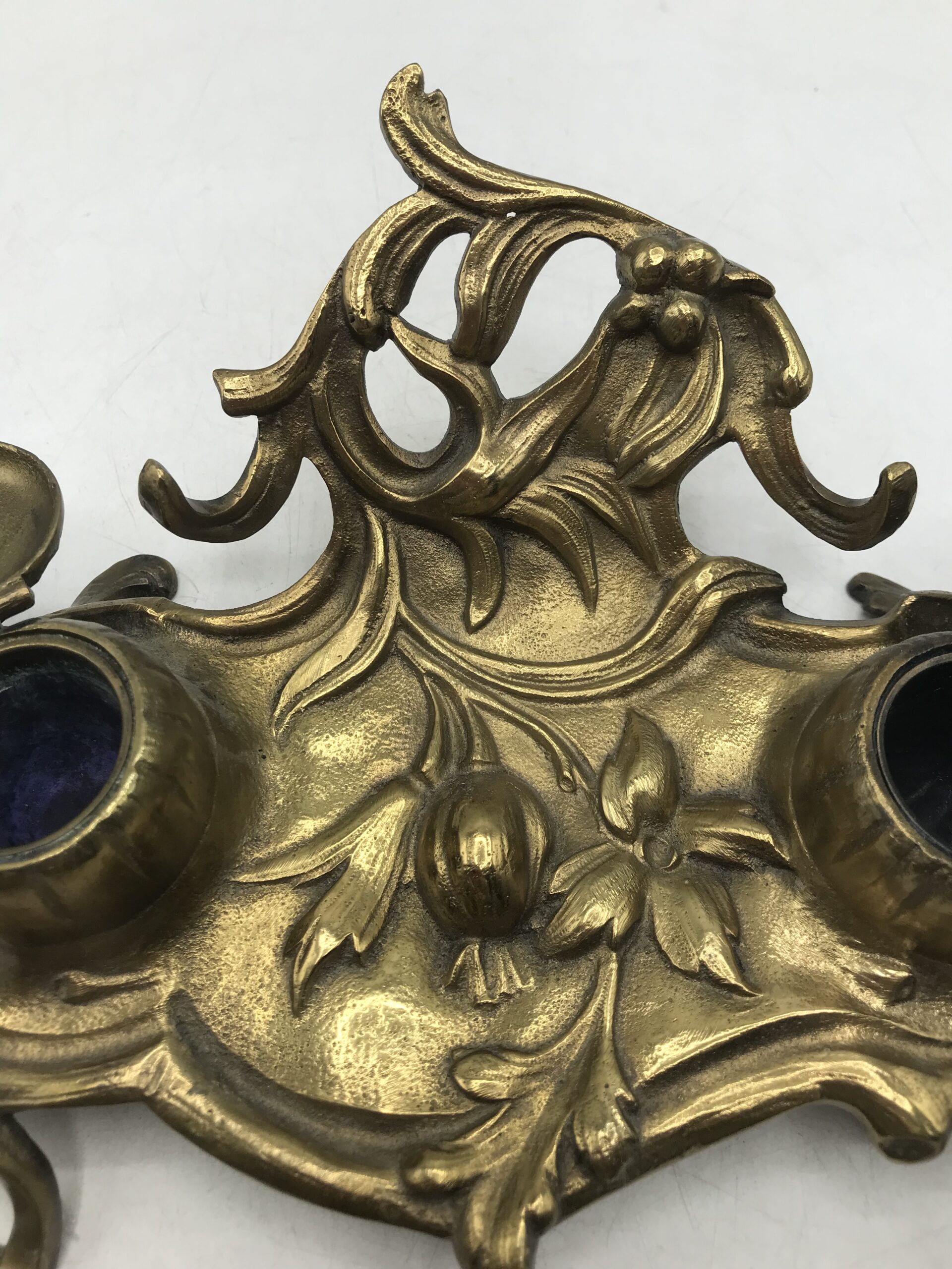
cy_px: 634
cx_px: 476
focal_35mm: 28
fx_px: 1027
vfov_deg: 63.4
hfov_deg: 49.7
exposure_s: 1/610
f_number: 1.8
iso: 20
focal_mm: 3.99
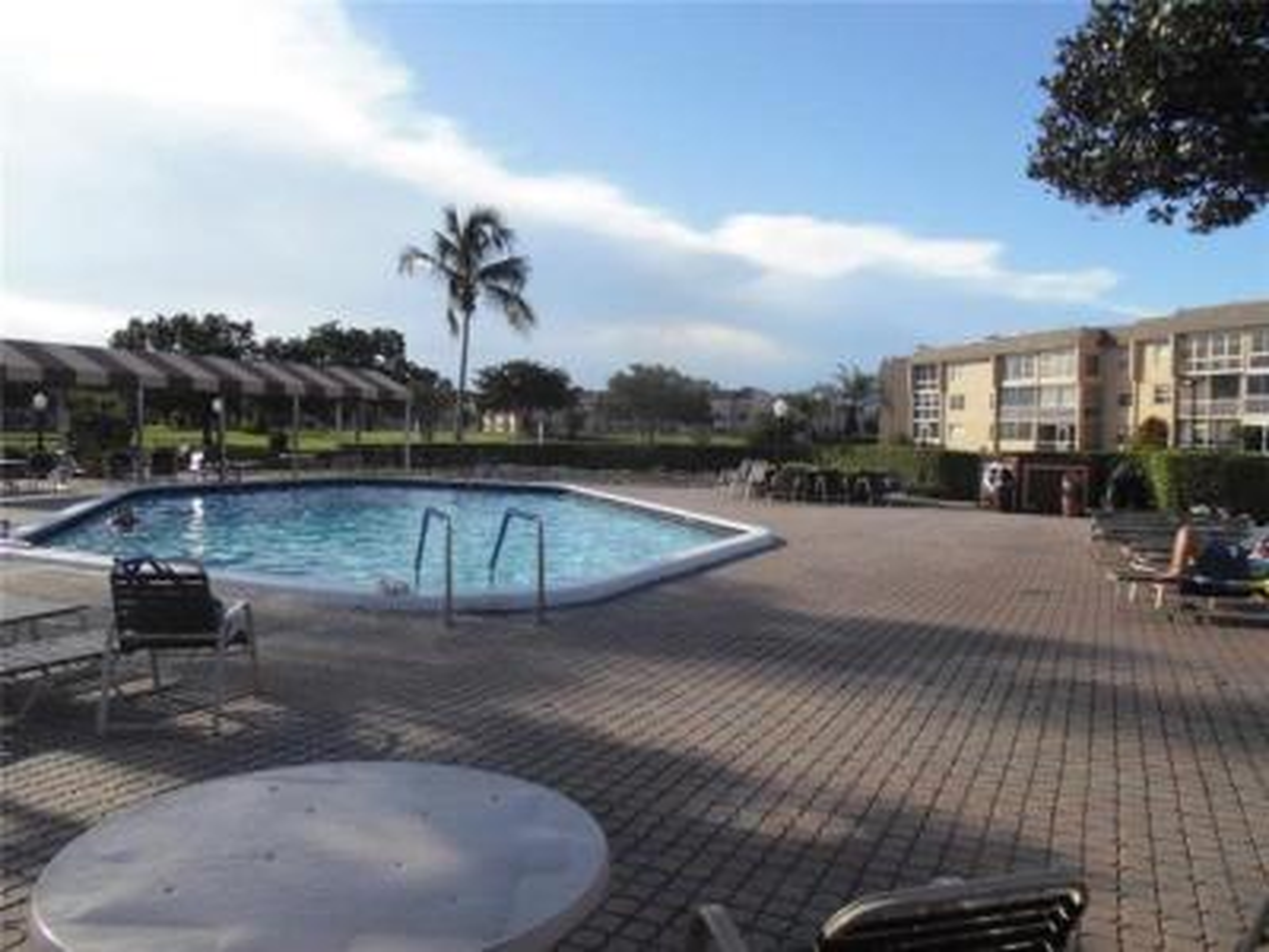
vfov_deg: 53.1
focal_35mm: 26
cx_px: 634
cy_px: 476
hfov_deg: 67.3
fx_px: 953
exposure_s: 1/80
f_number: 11.5
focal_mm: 4.6
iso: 80
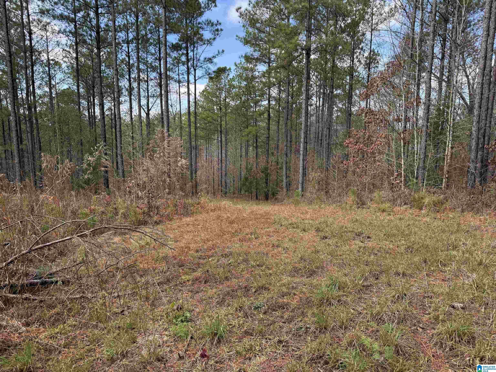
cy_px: 186
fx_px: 344
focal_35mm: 24
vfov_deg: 56.8
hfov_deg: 71.6
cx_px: 248
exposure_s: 1/878
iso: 100
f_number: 1.78
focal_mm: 6.76
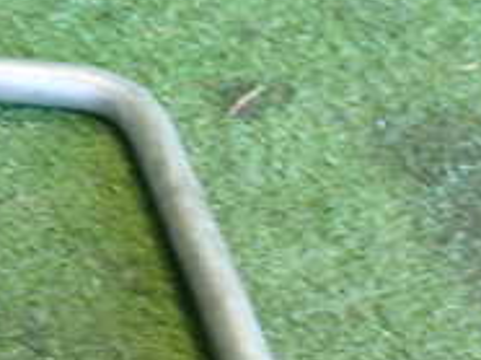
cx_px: 127
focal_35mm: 97
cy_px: 396
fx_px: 1346
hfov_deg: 20.1
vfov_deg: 14.8
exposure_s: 1/30
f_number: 2.3
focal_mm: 5.4
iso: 250
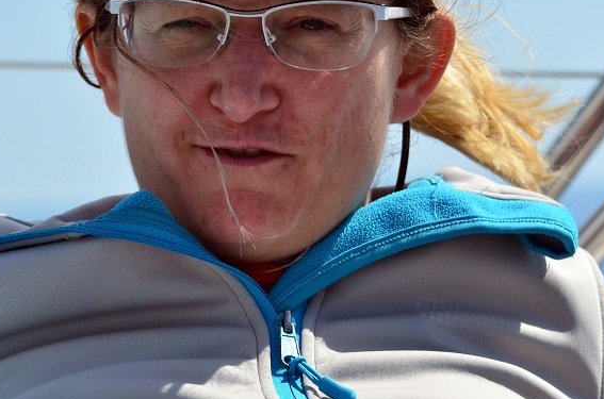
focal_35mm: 185
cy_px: 101
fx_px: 3096
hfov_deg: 11.1
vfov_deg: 7.4
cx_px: 311
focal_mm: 70
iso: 800
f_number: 5
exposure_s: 1/6400
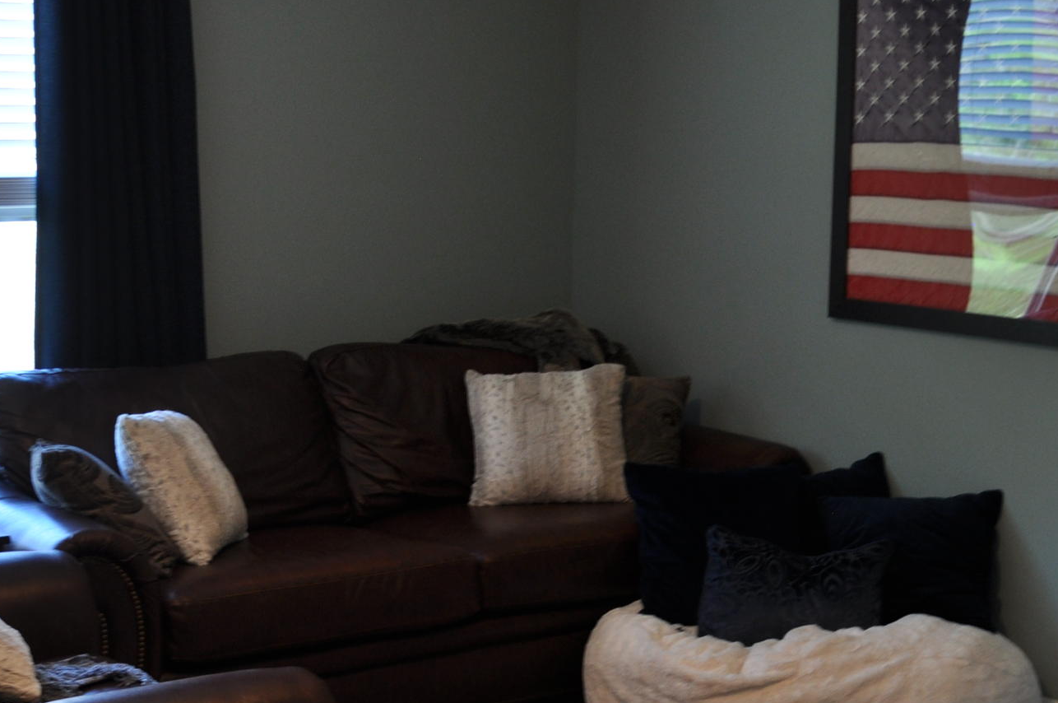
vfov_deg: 21.3
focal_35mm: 63
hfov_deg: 31.9
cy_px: 520
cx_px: 472
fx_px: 1849
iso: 200
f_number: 3.5
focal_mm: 18
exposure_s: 1/13
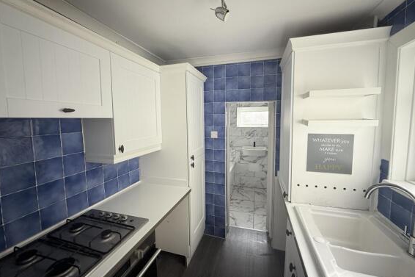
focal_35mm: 15
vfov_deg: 77.2
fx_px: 173
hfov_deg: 100.4
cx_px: 212
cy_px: 131
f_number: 2.2
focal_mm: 2.22
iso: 80
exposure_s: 1/99
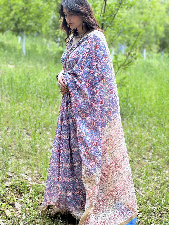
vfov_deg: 25.3
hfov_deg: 19.1
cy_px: 112
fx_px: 501
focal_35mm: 77
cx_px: 84
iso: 40
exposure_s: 1/99
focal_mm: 9
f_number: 2.8
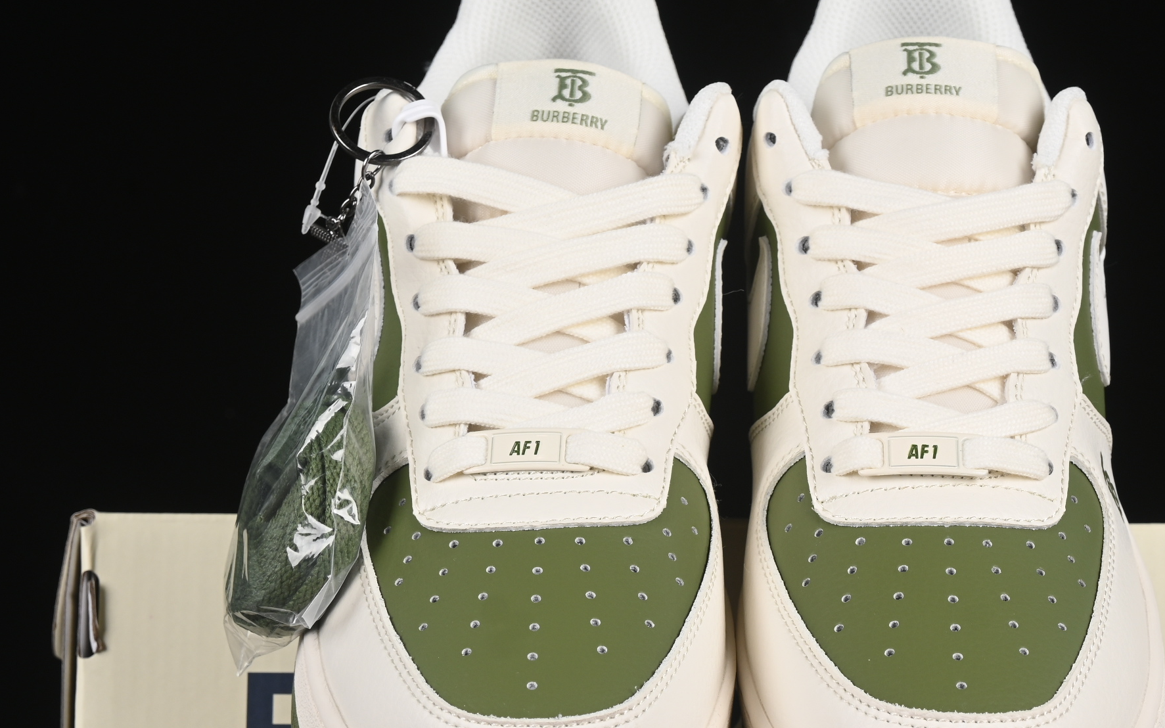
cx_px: 721
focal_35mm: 120
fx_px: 3810
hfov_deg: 17.4
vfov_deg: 10.9
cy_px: 530
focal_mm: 50
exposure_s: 1/80
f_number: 8
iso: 160
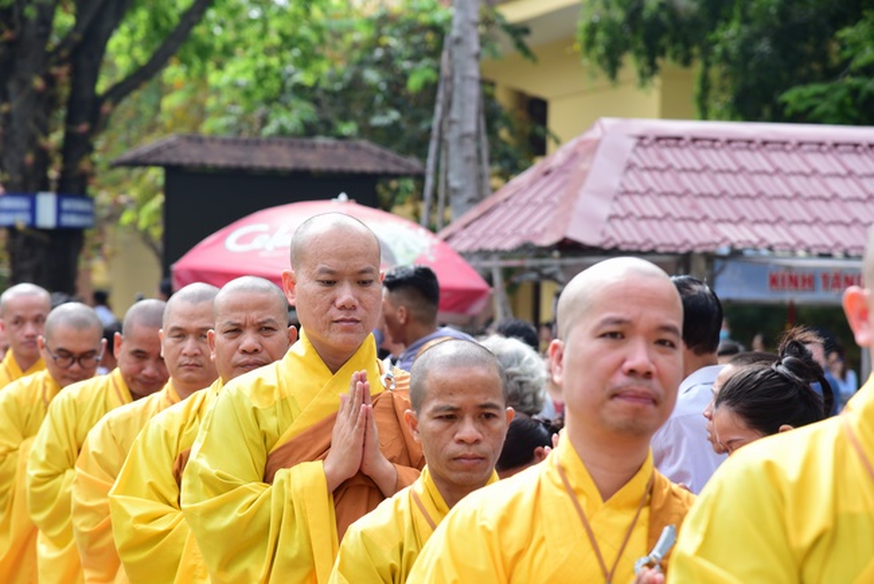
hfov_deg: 17.1
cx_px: 437
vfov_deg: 11.4
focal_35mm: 120
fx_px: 2914
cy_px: 292
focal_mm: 120
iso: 400
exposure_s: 1/400
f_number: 6.3
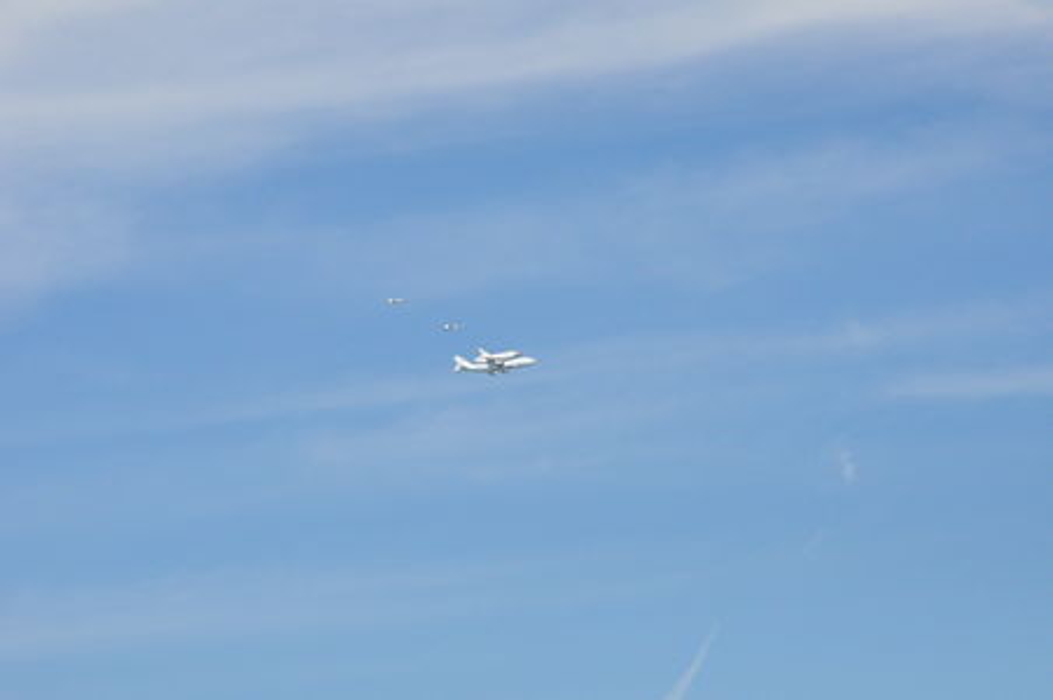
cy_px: 350
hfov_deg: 13.0
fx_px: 4603
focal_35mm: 158
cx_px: 526
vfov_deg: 8.7
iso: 1600
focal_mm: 105
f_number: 18
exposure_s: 1/1250
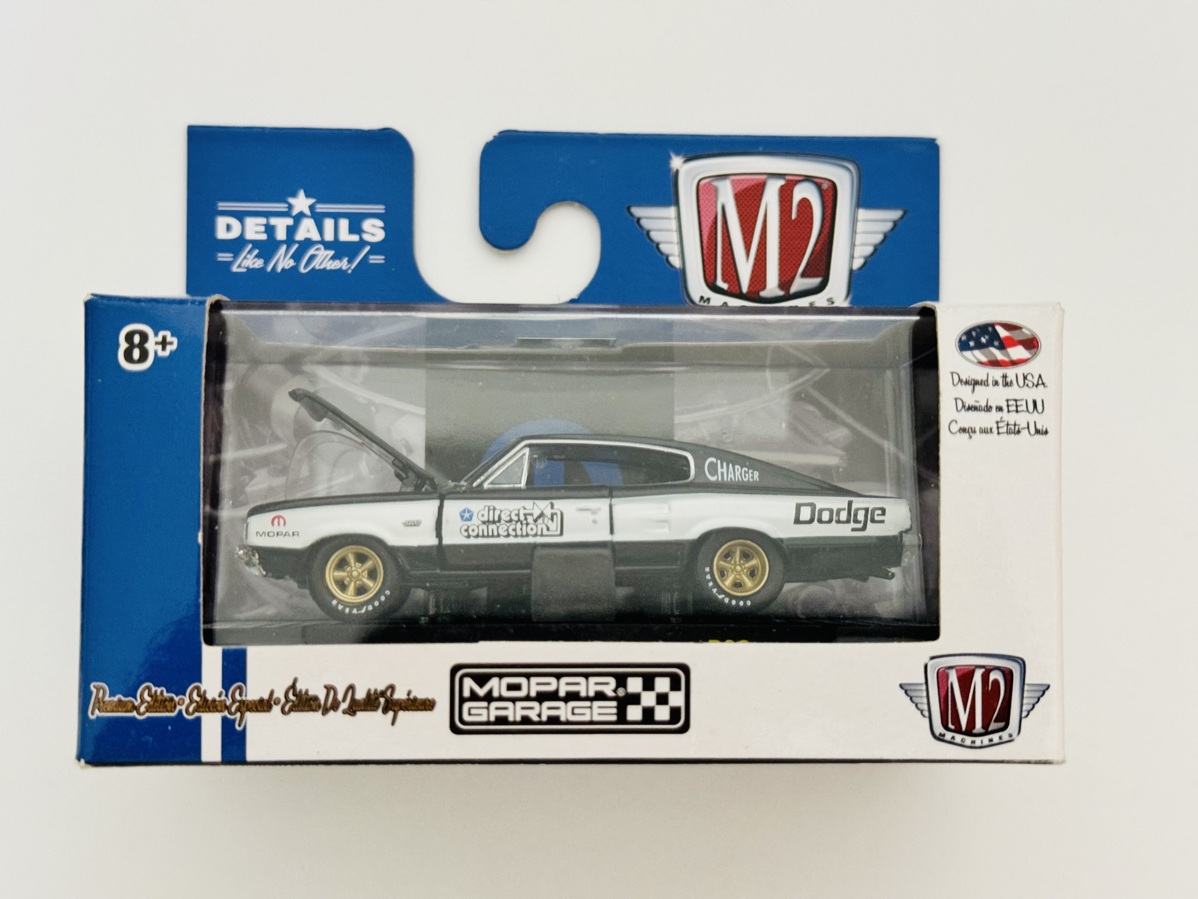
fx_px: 1661
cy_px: 450
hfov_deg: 39.7
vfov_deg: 30.3
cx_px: 599
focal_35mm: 48
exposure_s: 1/60
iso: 250
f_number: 1.78
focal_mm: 6.76
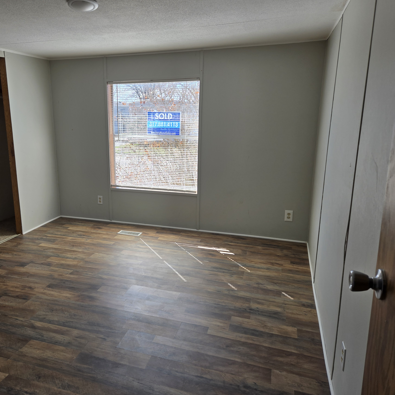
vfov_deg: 57.3
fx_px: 361
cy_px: 198
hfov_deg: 56.3
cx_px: 139
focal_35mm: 28
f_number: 1.8
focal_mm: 5.4
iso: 25
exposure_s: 1/234
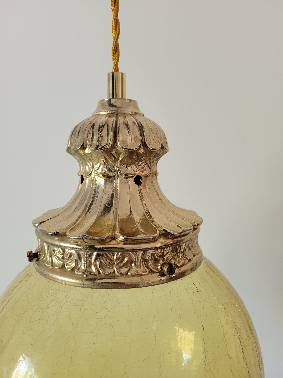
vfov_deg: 67.3
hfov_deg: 53.1
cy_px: 189
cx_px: 142
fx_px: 283
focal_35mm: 26
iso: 250
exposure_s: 1/100
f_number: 1.8
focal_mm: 5.4
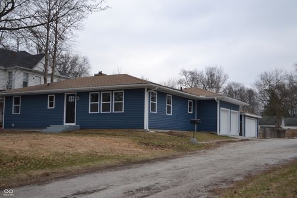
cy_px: 99
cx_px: 148
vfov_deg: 30.8
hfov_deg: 45.0
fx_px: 359
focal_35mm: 44
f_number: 4.5
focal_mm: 29
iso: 100
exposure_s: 1/125
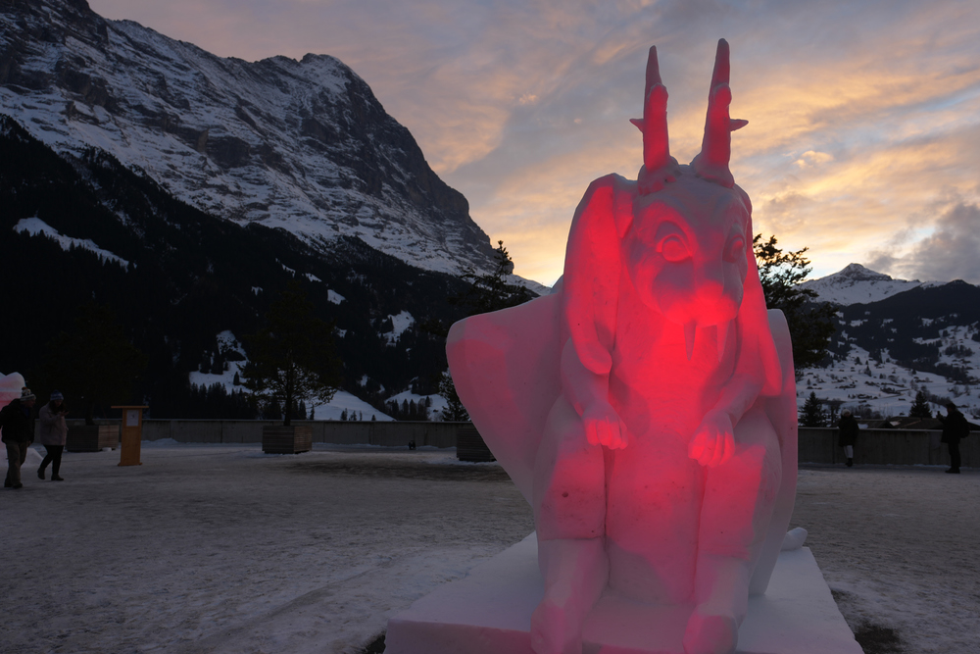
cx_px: 573
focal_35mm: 24
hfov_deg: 73.2
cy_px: 369
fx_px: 653
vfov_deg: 53.0
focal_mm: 20
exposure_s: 1/125
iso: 100
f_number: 4
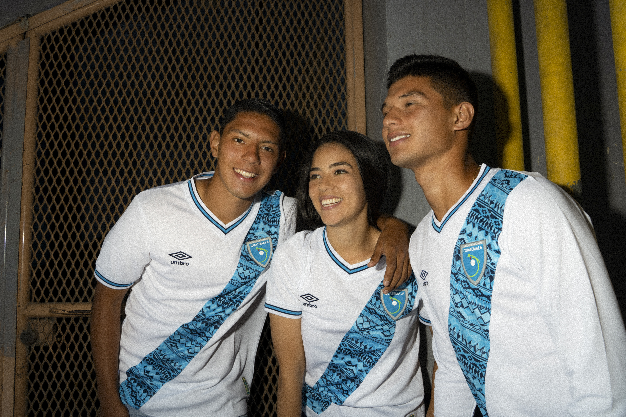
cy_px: 208
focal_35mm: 28
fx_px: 487
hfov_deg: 65.5
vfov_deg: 46.4
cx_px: 313
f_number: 8
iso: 100
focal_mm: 28
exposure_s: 1/100
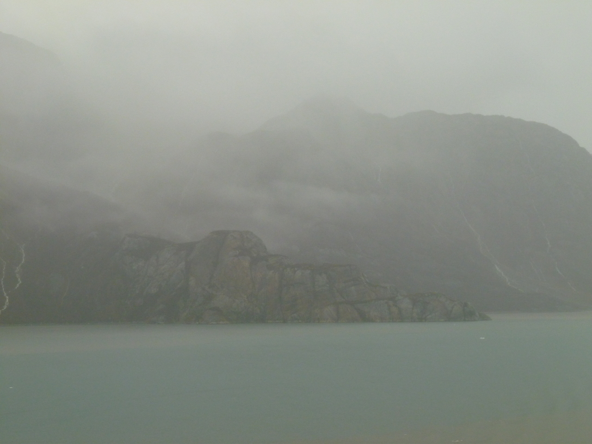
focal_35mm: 54
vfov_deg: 27.0
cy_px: 222
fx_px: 924
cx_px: 296
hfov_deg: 35.5
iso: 250
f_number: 4.5
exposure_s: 1/40
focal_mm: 9.7
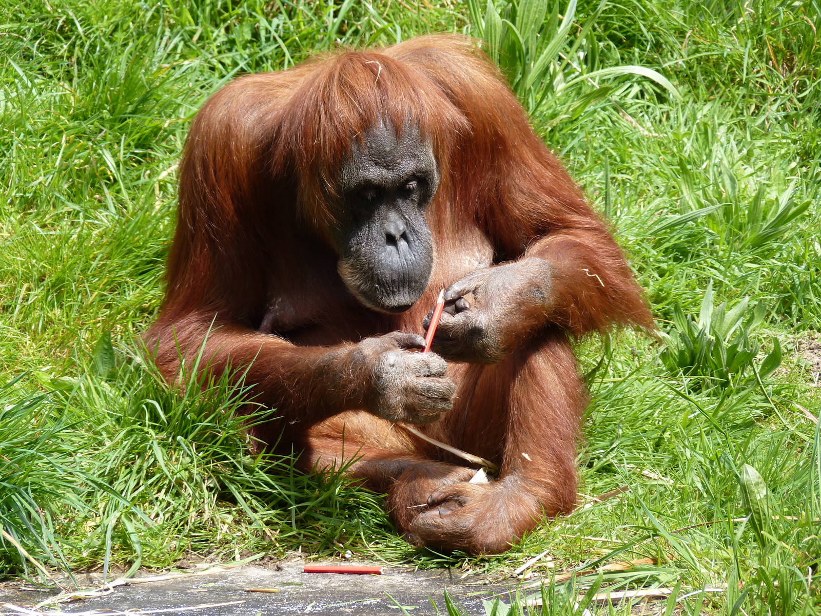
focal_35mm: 290
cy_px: 308
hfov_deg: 6.8
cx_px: 410
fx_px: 6878
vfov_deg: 5.1
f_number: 4
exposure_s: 1/200
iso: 80
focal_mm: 51.5
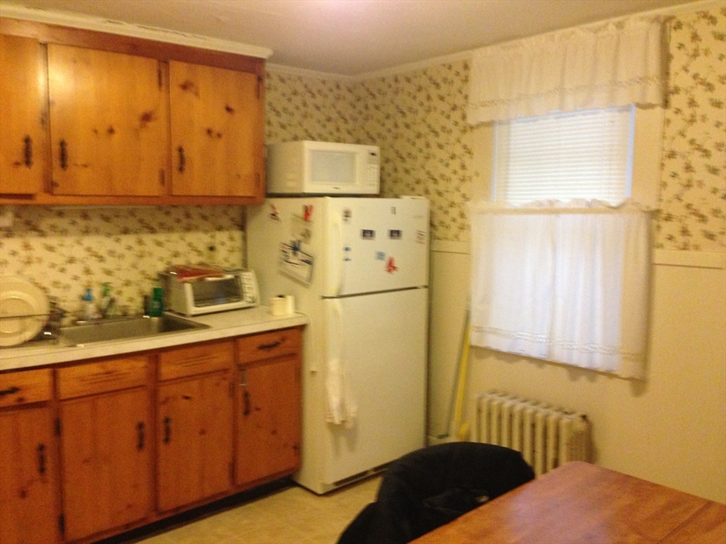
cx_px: 363
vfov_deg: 42.9
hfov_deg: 55.4
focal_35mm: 33
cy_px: 272
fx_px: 692
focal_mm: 4.13
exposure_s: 1/15
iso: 500
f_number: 2.4
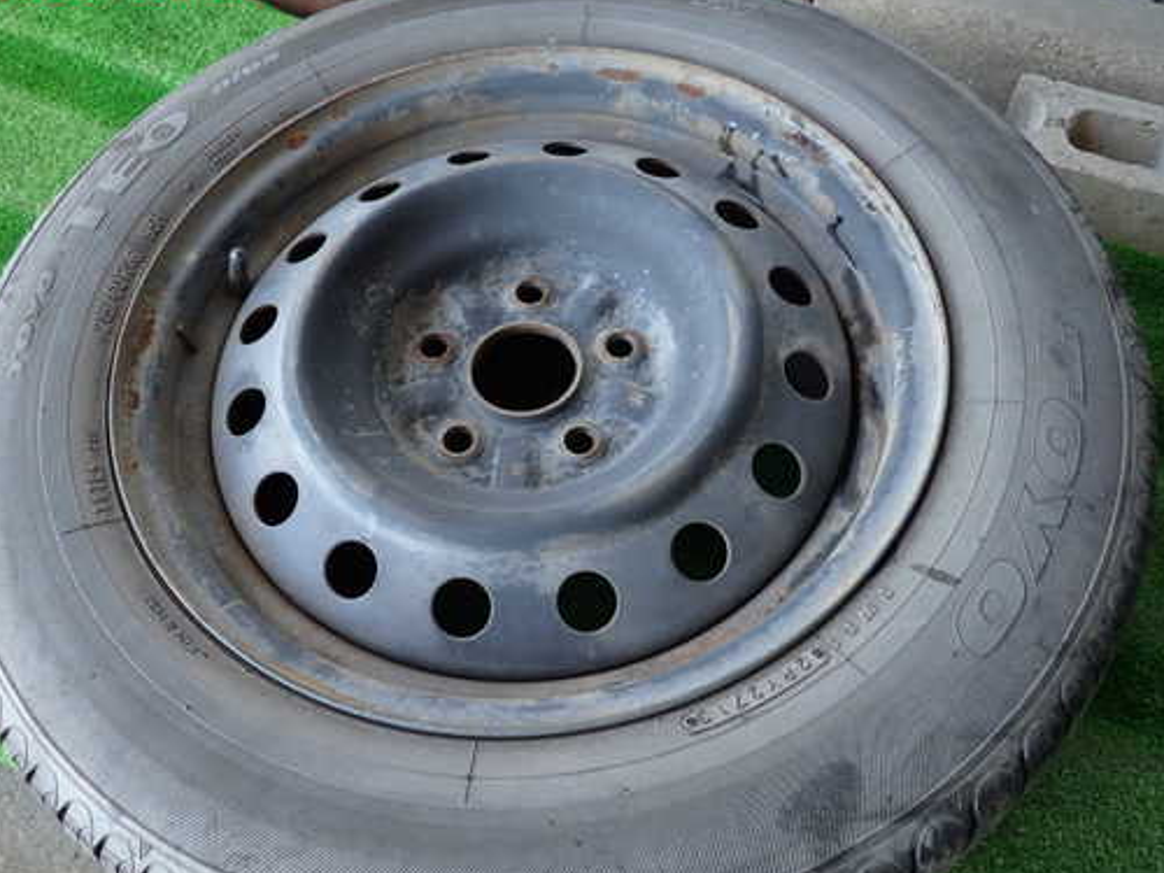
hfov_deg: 59.9
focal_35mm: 30
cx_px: 531
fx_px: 1009
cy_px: 477
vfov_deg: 46.7
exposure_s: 1/80
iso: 100
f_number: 2
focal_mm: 4.5
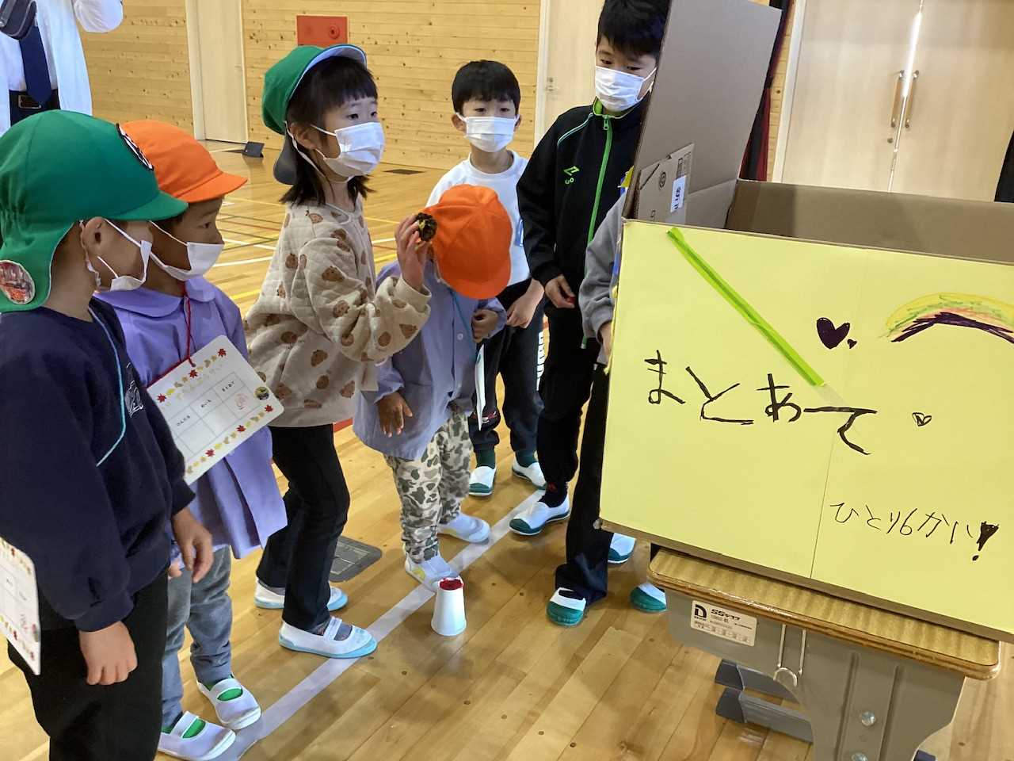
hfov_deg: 58.4
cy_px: 380
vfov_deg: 45.4
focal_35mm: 31
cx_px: 507
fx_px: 908
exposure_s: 1/60
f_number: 2.4
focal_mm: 3.3
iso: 160
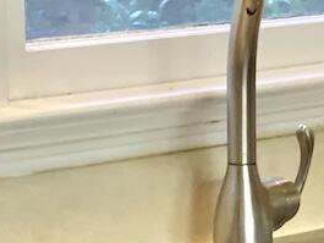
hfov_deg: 6.8
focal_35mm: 290
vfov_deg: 5.1
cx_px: 412
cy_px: 296
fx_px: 2716
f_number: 2.2
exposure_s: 1/40
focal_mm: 7.5
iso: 200
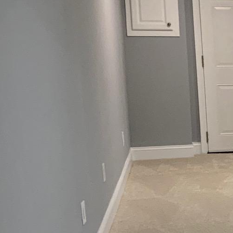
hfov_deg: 14.0
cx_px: 462
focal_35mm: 105
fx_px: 800
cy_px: 163
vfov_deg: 16.5
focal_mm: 3
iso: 100
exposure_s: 1/60
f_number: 1.8
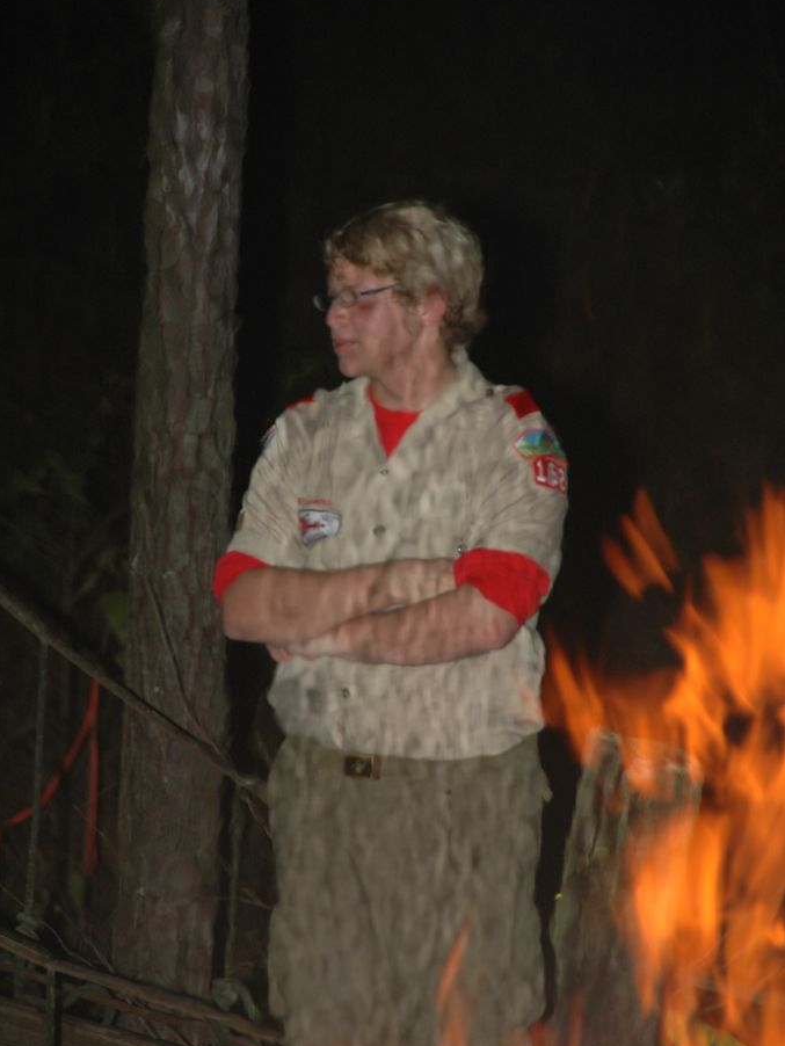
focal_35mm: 327
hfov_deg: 4.5
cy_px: 521
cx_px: 392
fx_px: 9883
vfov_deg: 6.1
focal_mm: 200
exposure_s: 1/60
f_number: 5.6
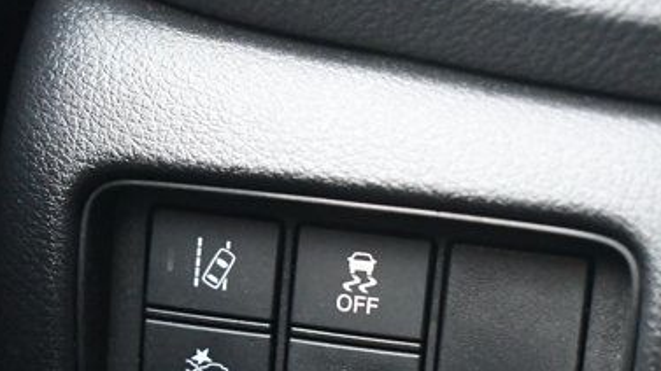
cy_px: 328
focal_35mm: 96
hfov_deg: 22.2
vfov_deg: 12.5
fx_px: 1682
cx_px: 326
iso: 12800
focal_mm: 36
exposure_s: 1/25
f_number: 4.8
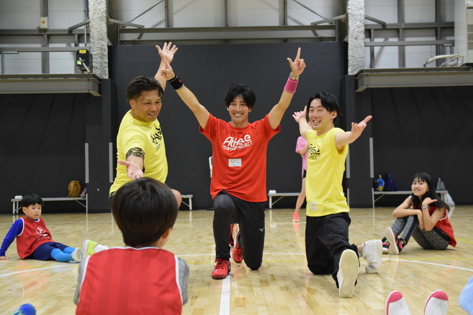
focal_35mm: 51
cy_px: 158
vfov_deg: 26.5
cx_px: 236
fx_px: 670
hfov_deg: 38.9
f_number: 4.5
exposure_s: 1/400
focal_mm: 34
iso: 3200
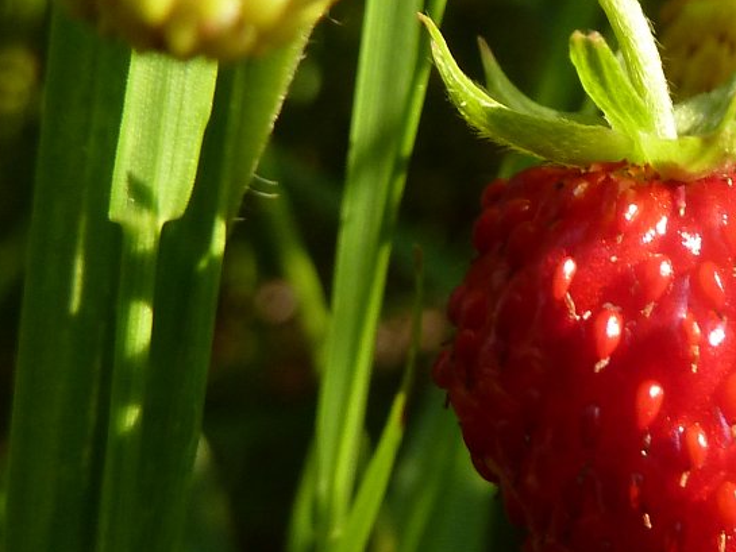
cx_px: 552
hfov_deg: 39.3
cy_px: 157
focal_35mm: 47
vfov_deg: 30.5
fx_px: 1000
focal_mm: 4.1
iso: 160
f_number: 3.3
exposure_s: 1/160
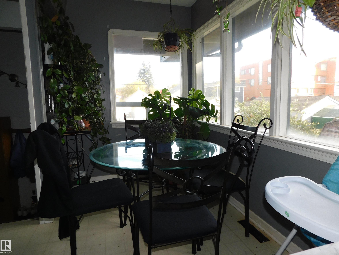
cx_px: 170
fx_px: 225
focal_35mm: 23
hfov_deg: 73.9
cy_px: 128
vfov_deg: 58.9
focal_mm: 4
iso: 125
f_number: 3
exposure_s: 1/125
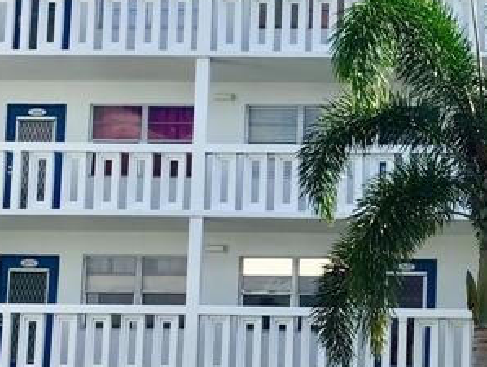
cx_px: 458
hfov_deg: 18.2
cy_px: 250
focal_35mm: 106
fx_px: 1493
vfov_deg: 14.0
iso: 25
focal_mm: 3.3
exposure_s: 1/799
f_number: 2.4
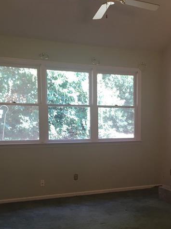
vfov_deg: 40.1
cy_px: 149
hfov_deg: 30.7
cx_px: 112
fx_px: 310
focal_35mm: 47
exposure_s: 1/30
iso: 32
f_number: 2.2
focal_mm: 4.15
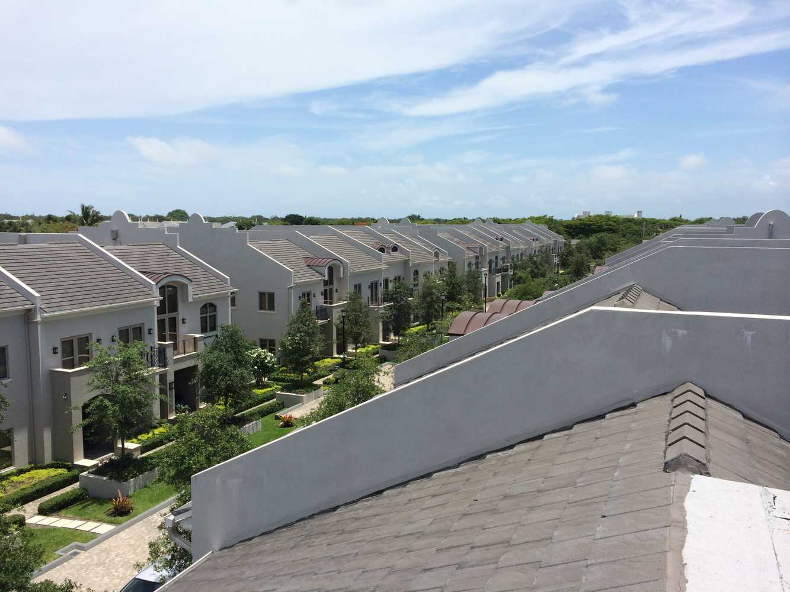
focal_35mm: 30
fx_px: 685
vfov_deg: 46.8
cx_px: 395
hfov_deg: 60.0
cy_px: 296
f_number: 2.2
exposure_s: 1/2933
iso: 40
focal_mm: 4.12
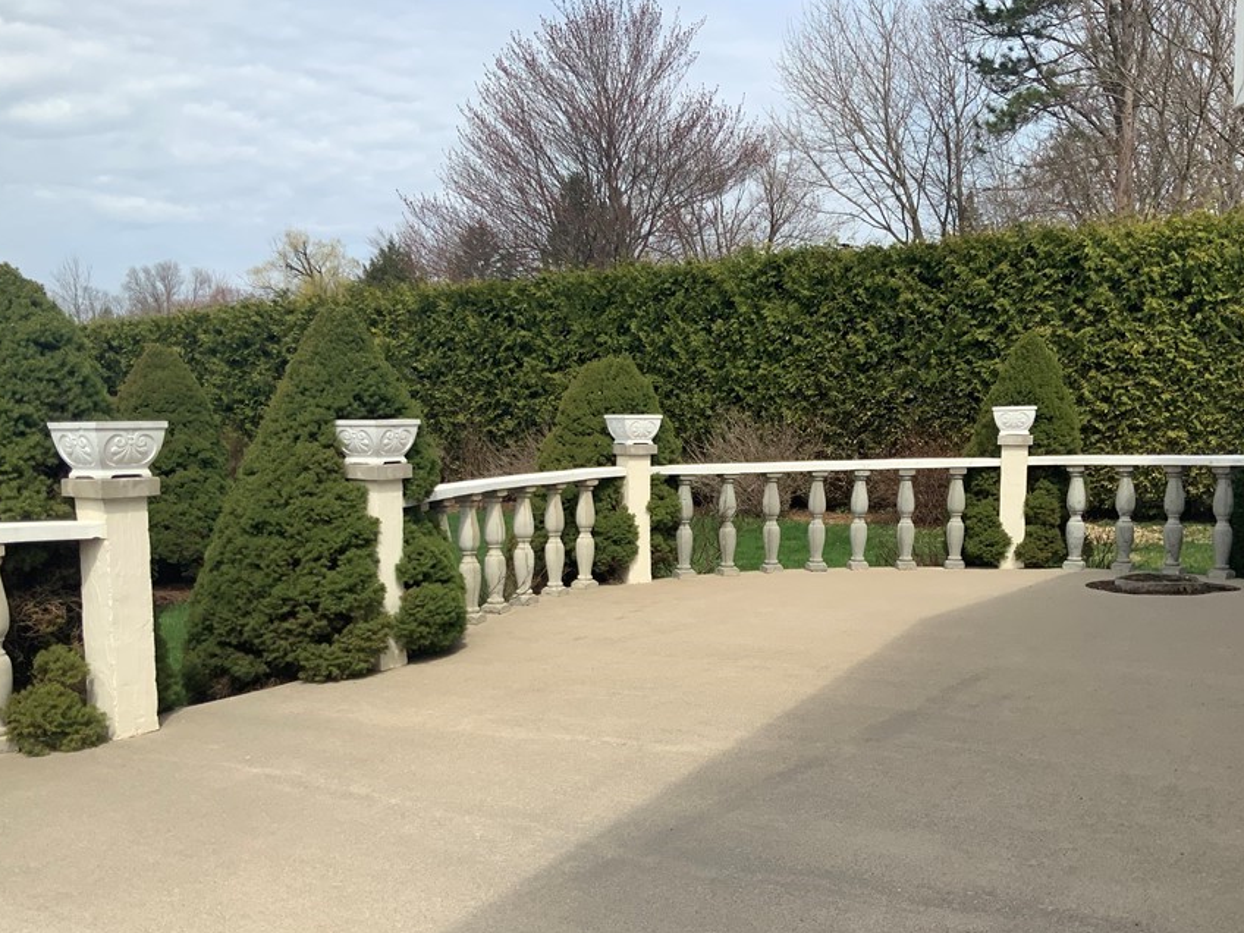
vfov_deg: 40.6
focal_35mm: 35
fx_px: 1258
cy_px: 550
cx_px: 659
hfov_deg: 52.6
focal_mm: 3
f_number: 1.8
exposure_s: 1/1786
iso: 16
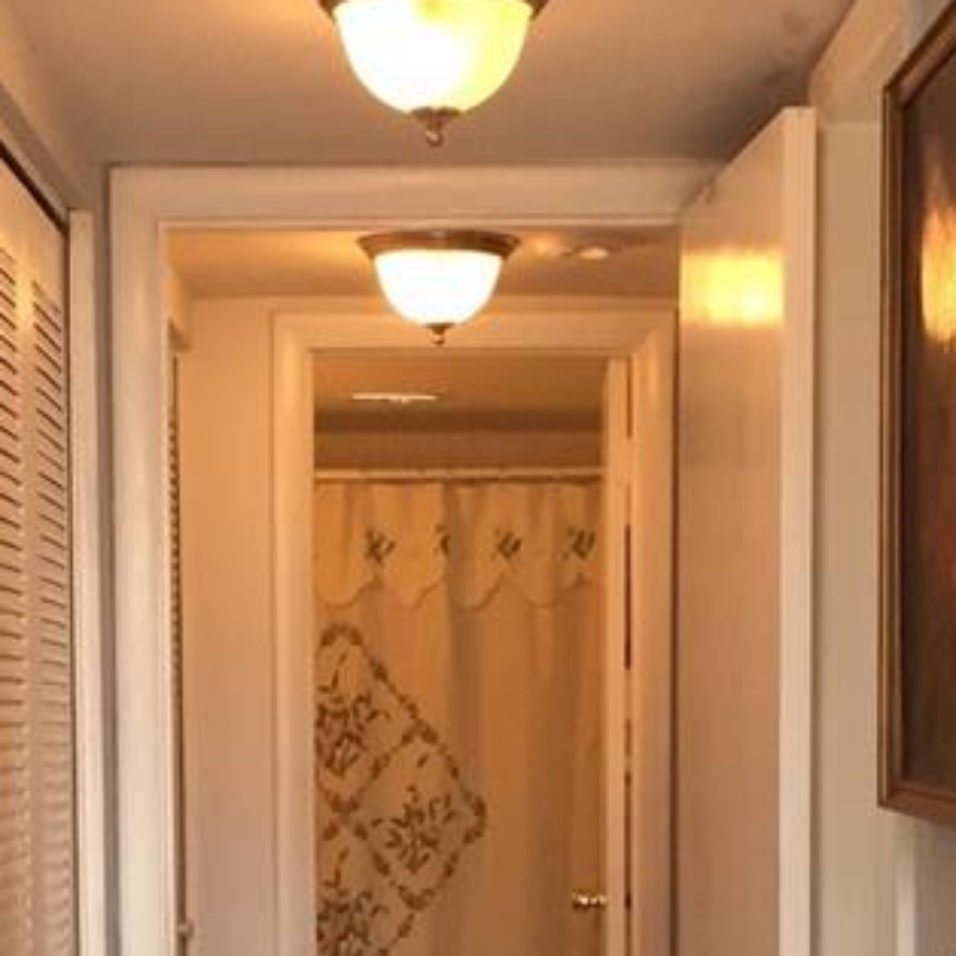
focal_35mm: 98
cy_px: 986
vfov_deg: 17.3
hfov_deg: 17.7
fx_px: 3062
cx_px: 408
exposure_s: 1/40
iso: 32
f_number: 2.2
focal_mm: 4.15
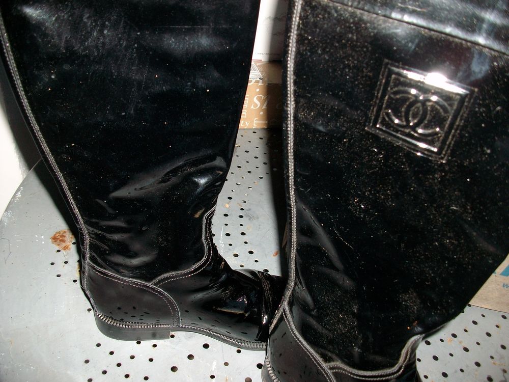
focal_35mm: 32
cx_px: 254
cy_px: 191
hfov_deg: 56.8
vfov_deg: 44.2
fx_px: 471
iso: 125
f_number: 2.9
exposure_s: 1/40
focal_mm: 5.7
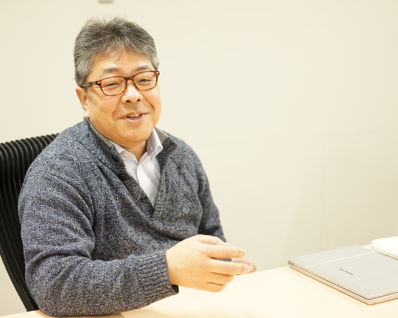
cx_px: 171
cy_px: 158
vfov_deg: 26.7
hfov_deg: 33.0
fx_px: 671
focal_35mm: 57
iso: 800
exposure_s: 1/100
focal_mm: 50
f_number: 2.5
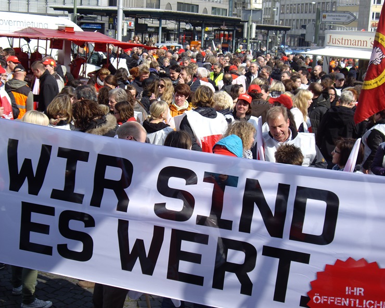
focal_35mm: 58
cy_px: 156
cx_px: 187
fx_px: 661
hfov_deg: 32.5
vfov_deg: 26.2
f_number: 3.4
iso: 64
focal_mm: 11.5
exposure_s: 1/320
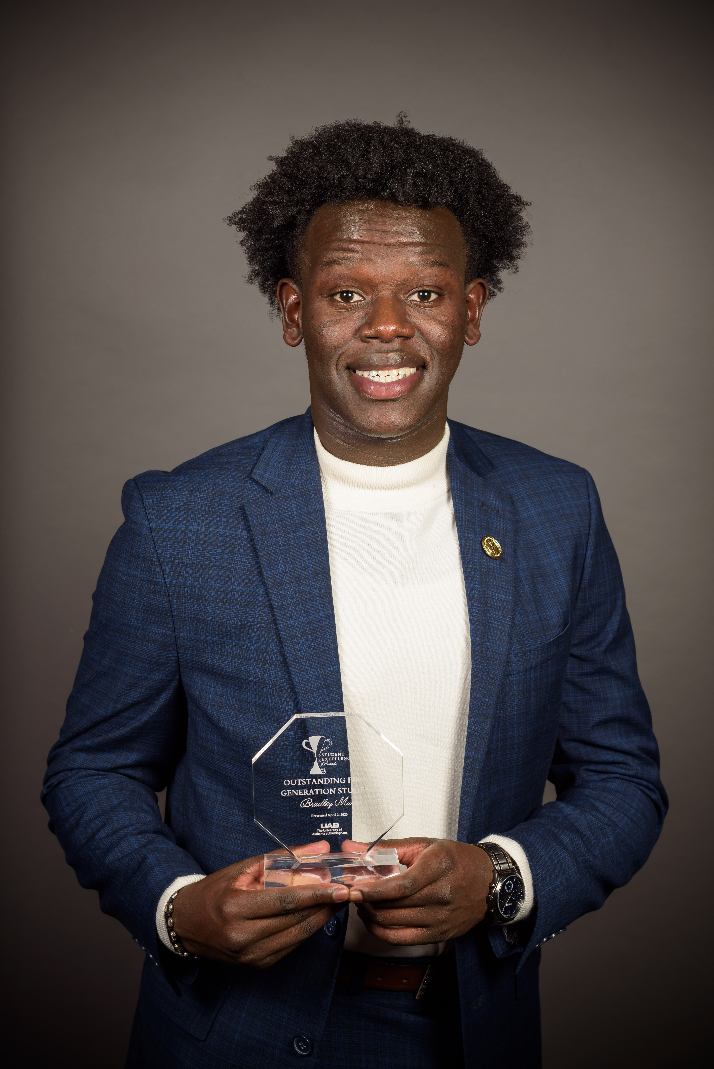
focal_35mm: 62
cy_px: 534
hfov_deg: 21.9
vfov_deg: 32.4
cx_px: 357
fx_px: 1843
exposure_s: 1/160
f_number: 8
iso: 100
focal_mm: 62
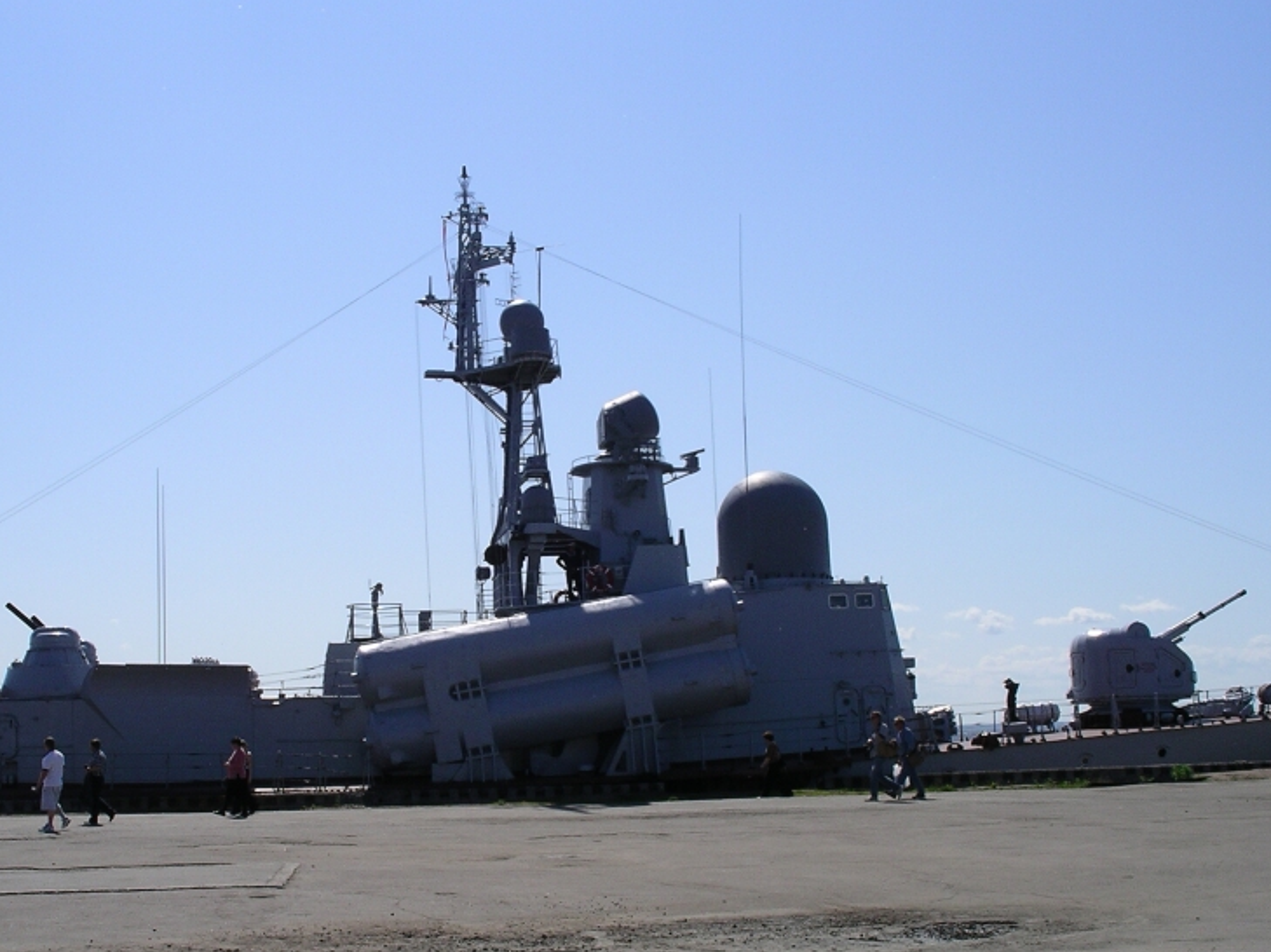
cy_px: 568
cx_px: 516
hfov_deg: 36.7
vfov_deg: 28.0
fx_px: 1908
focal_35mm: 52
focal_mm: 7.8
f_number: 6.5
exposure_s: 1/574
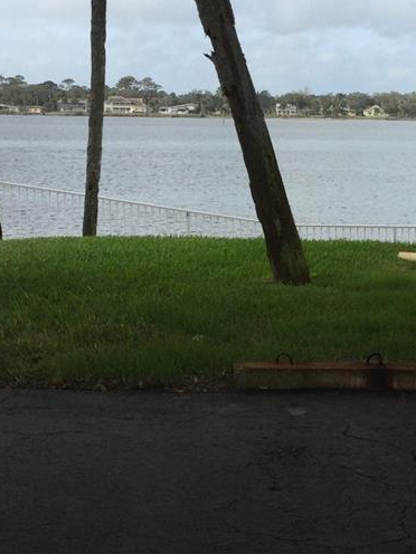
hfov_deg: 19.6
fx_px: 1202
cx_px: 265
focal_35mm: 75
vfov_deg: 26.0
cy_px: 287
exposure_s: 1/1045
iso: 25
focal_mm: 3.3
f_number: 2.4
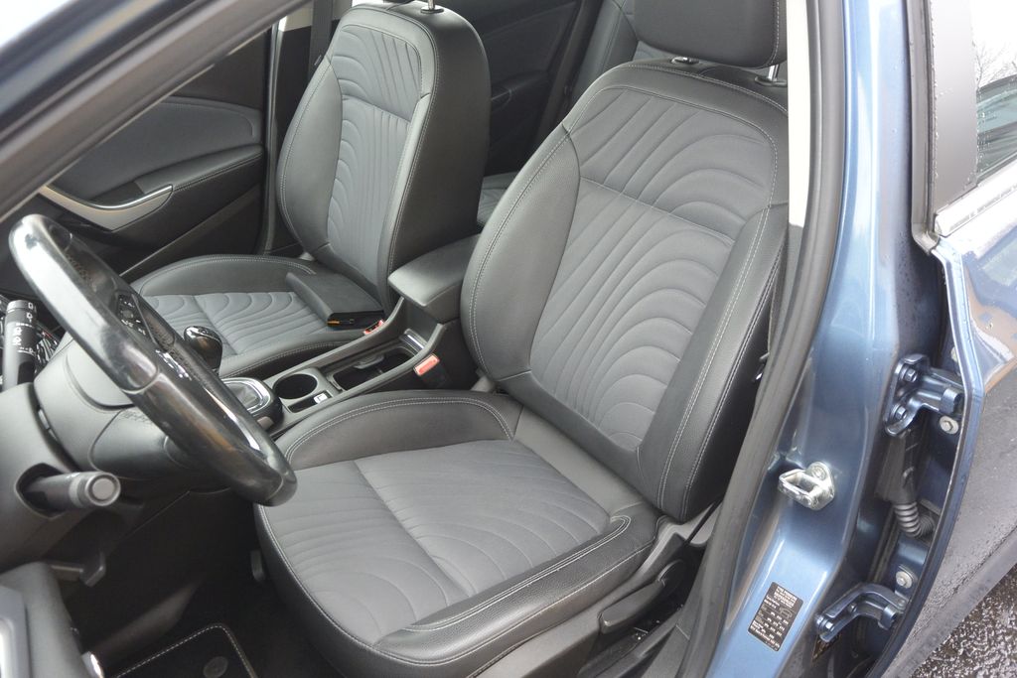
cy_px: 339
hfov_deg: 67.4
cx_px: 508
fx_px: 763
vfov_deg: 47.9
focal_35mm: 27
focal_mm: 10
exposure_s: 1/80
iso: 400
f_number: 3.5
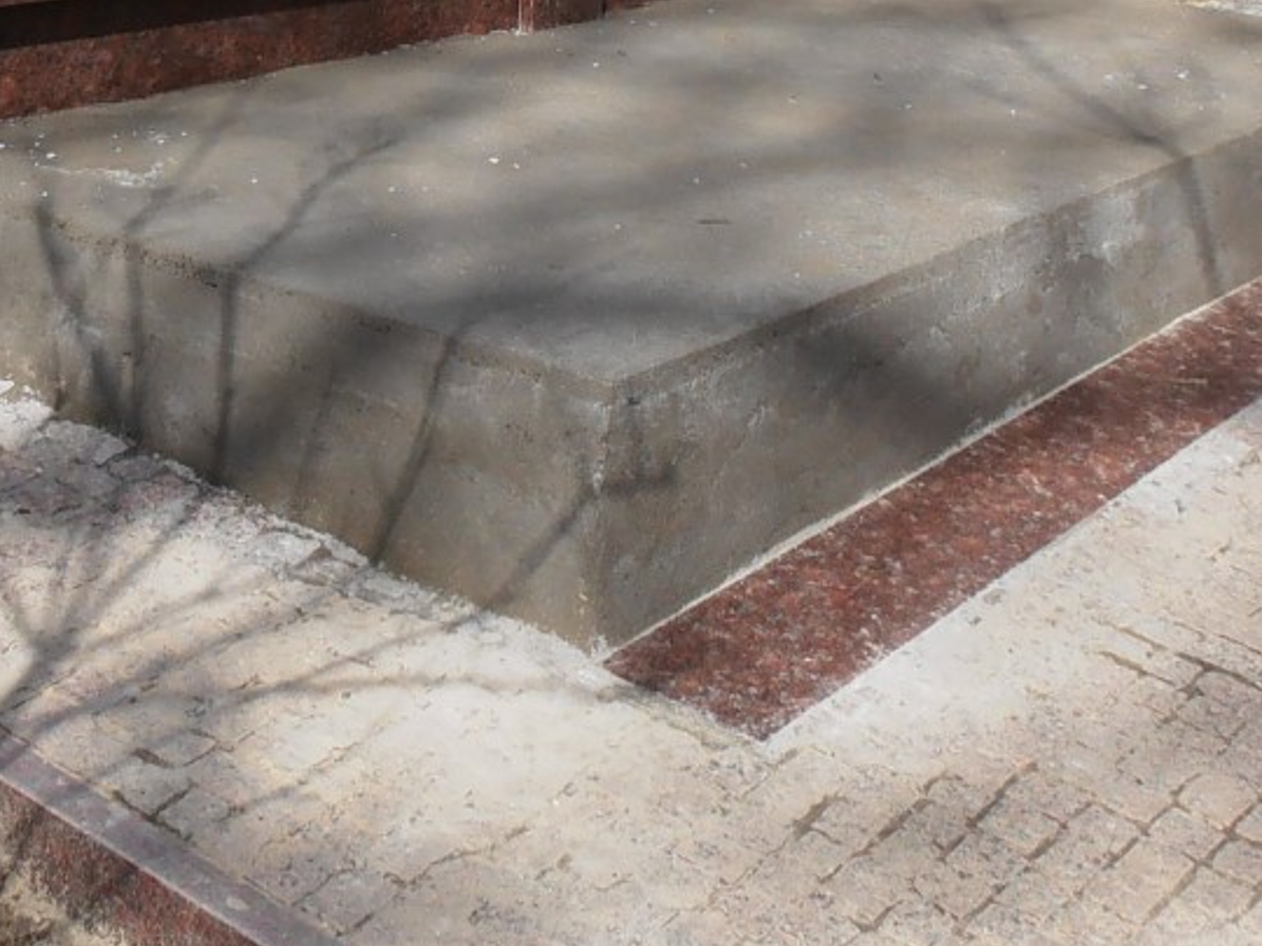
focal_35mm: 64
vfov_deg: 21.4
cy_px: -161
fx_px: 2333
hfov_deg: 30.2
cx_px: 519
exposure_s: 1/125
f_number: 7.9
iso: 80
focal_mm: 4.2
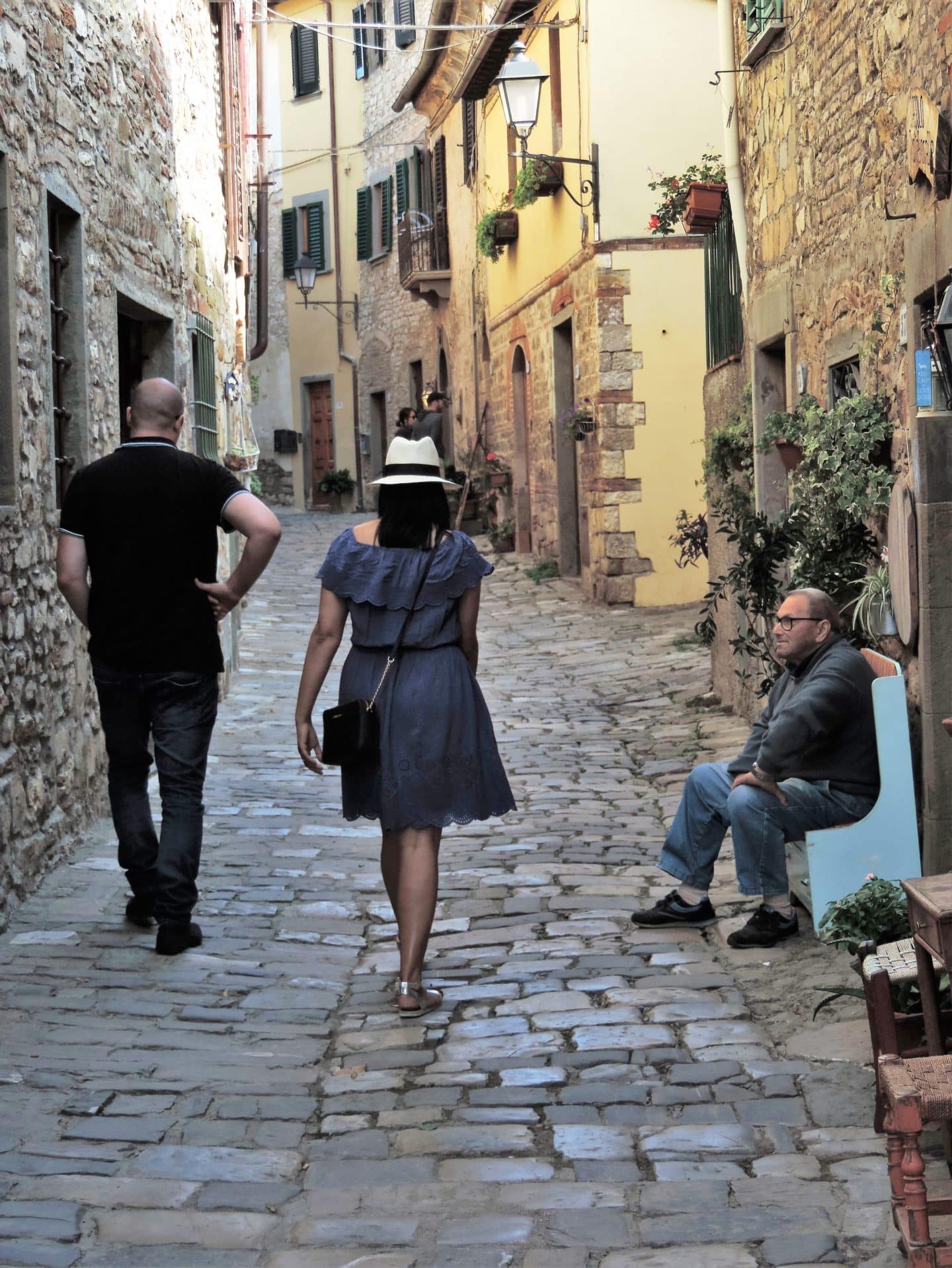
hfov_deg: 21.0
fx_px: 2566
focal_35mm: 70
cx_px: 476
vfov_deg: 27.8
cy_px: 634
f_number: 3.9
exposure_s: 1/200
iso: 80
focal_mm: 12.4
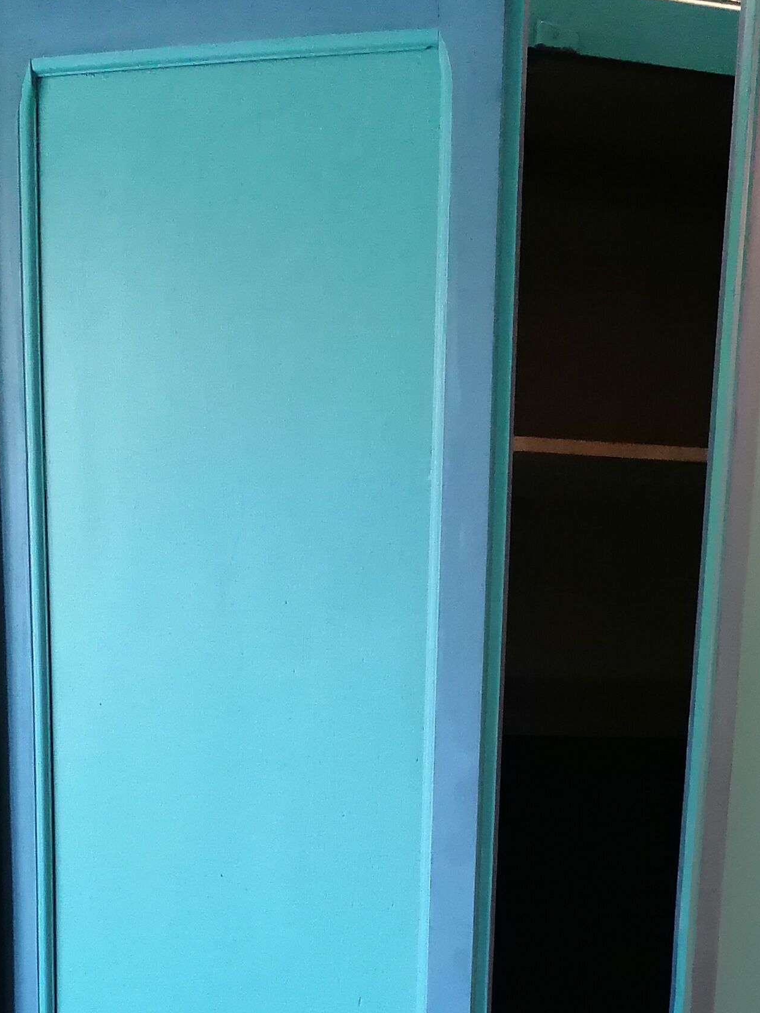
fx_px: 1874
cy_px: 1005
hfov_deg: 22.8
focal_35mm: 64
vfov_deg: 28.5
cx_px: 542
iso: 320
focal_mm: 4.75
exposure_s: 1/25
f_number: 1.8
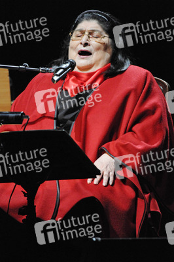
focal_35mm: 750
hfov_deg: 1.8
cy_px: 131
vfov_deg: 2.8
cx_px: 87
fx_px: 5447
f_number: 4
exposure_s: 1/125
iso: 3200
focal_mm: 500
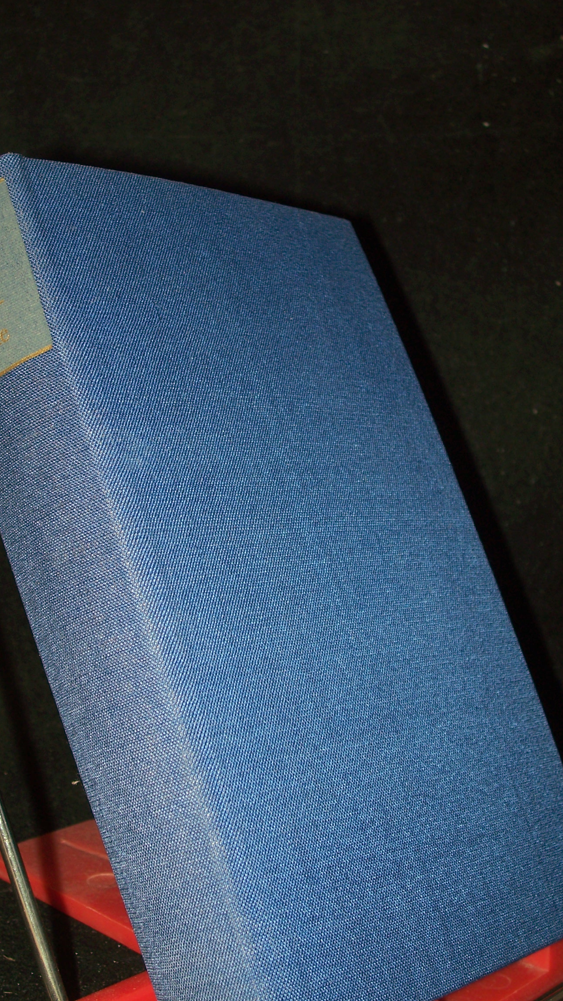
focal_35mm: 58
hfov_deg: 20.7
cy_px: 501
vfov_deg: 36.0
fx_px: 1540
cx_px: 258
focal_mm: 8.7
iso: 80
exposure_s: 1/80
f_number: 3.2
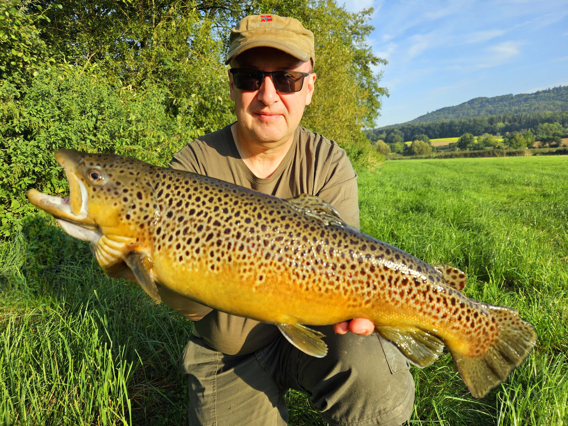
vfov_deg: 58.9
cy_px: 213
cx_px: 284
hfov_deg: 73.9
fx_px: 377
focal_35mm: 23
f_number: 1.8
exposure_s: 1/588
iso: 25
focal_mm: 5.4
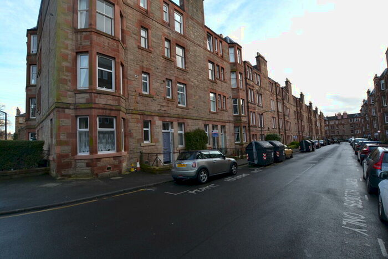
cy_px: 130
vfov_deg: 77.4
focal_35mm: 15
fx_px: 162
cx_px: 194
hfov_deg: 100.4
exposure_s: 1/125
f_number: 5.6
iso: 360
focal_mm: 10
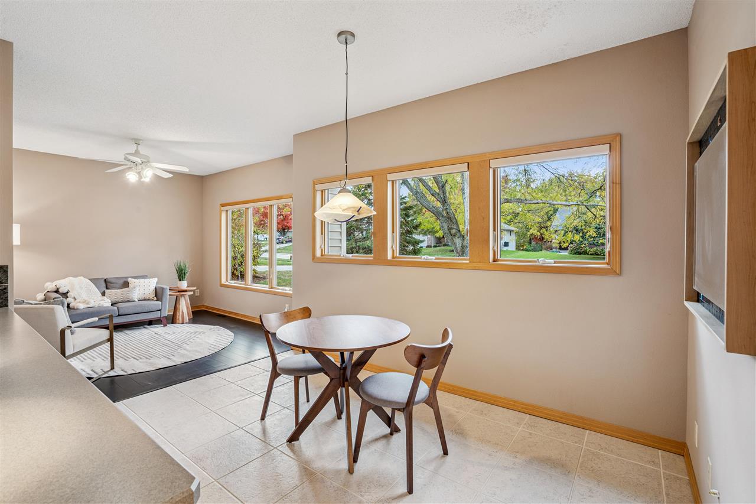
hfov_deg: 96.7
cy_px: 252
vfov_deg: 73.7
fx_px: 336
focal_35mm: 16
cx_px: 378
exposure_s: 1/13
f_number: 9
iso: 400
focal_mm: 16
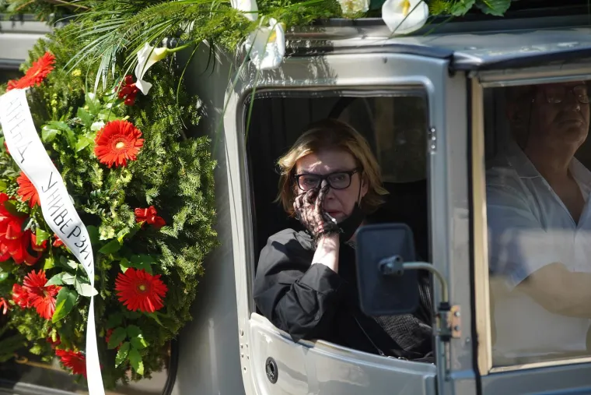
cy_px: 198
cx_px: 296
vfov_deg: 6.9
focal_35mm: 200
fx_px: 3284
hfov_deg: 10.3
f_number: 2.8
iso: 640
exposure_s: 1/2500
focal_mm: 200
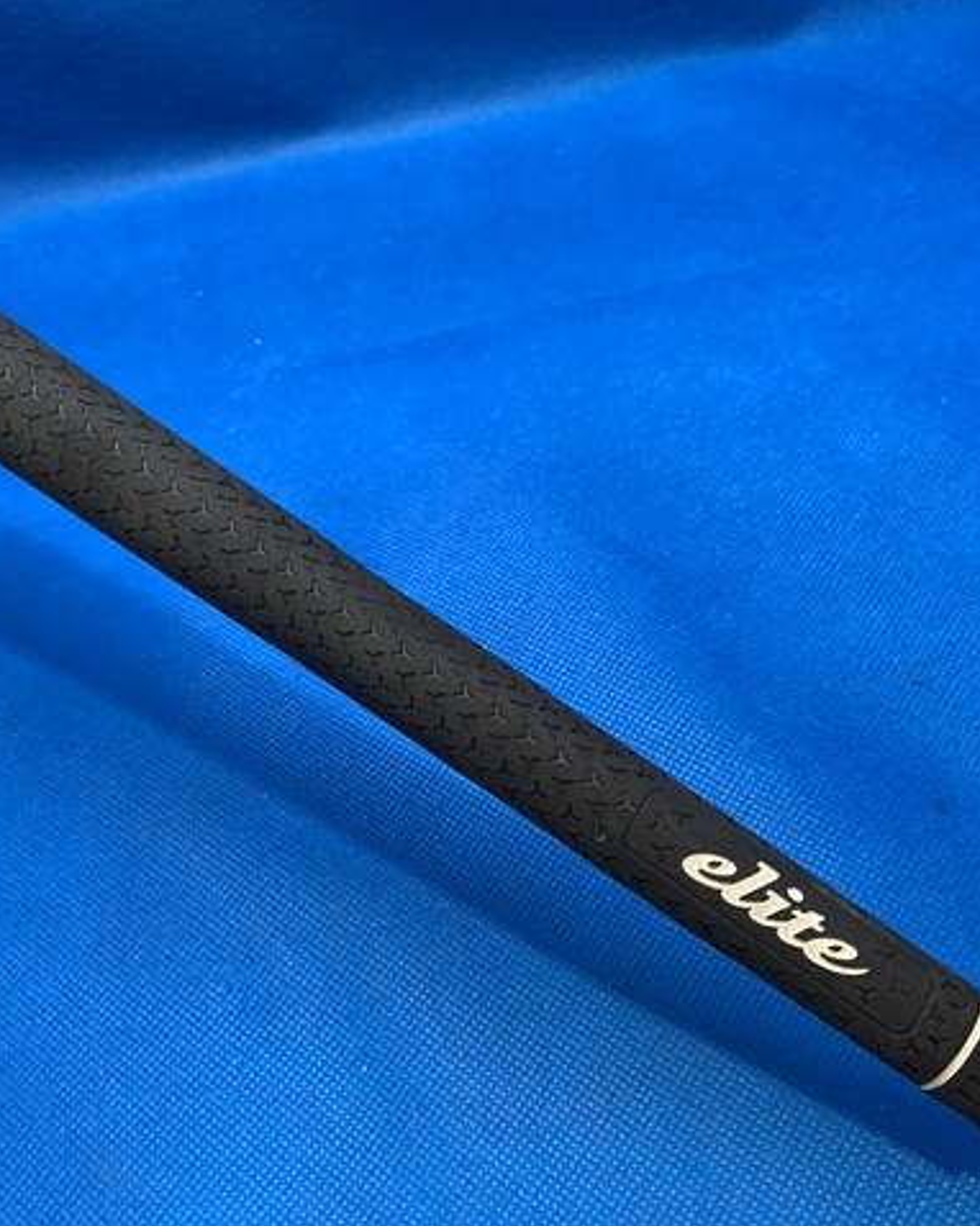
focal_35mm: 34
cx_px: 387
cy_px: 613
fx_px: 1233
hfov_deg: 43.1
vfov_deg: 52.9
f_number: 1.8
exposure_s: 1/60
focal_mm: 4.25
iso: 125
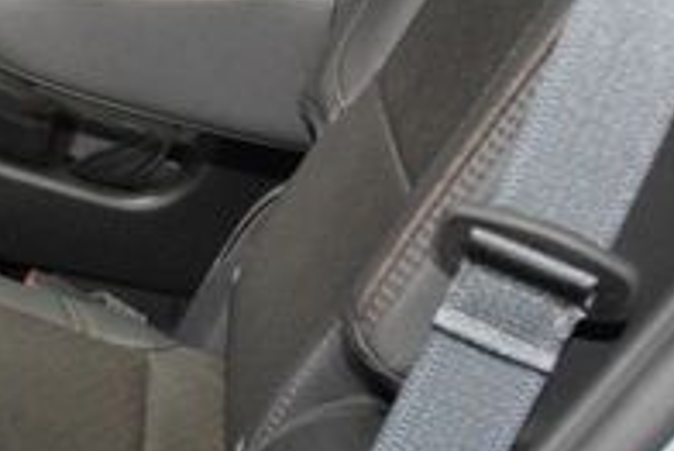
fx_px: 1649
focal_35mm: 88
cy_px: 336
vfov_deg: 15.5
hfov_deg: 19.7
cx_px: -365
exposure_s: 1/60
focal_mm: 18
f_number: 3.5
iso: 3200
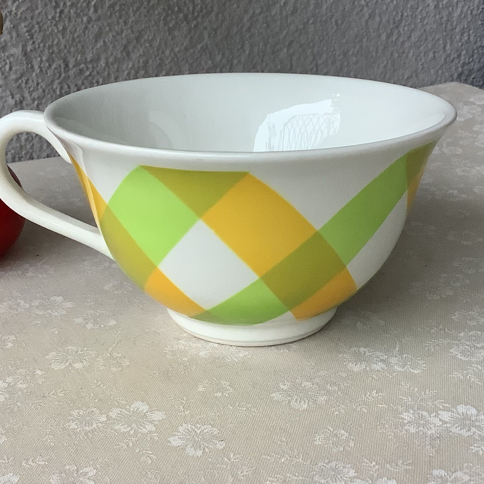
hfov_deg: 30.6
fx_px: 886
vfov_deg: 30.5
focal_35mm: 56
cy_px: 195
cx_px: 246
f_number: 2.4
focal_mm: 3.3
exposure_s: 1/50
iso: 320
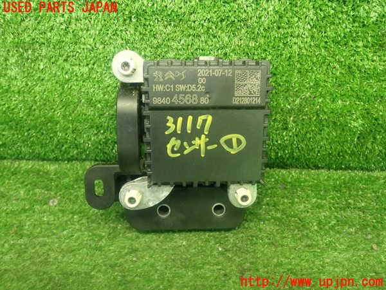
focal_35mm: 30
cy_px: 145
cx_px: 193
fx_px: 335
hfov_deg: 60.0
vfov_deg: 46.8
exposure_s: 1/30
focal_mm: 5.4
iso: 320
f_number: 2.3
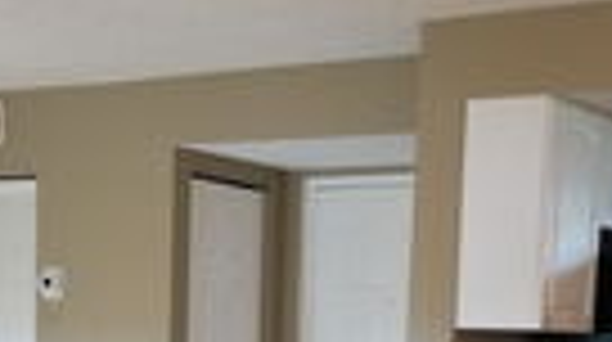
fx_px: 1442
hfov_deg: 23.9
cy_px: 567
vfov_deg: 12.6
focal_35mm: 89
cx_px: 349
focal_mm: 4.25
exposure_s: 1/40
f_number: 1.7
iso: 160
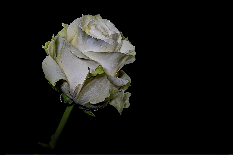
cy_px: 78
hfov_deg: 19.5
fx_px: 680
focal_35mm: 105
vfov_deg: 13.0
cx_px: 116
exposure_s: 1/8
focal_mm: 105
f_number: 6.3
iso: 100
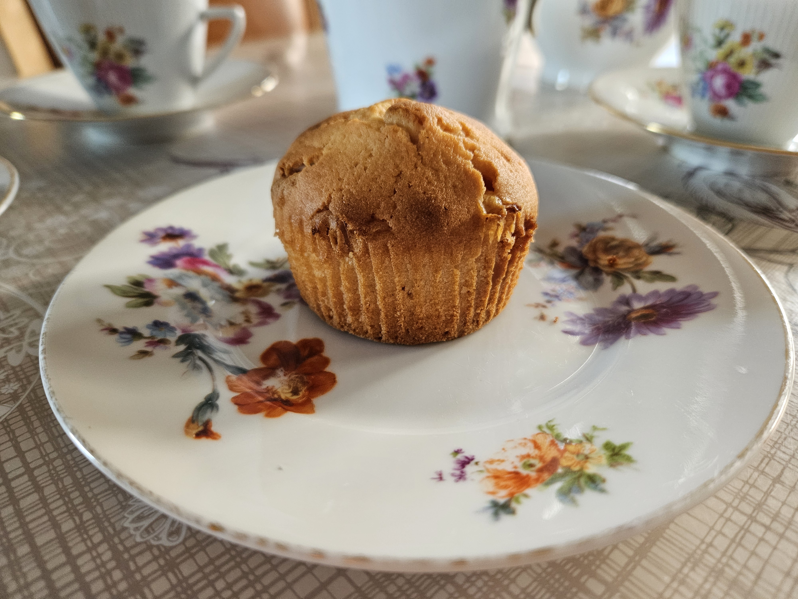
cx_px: 399
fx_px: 530
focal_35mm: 23
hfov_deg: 73.9
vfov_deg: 58.9
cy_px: 300
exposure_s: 1/100
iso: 500
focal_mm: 5.4
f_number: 1.8
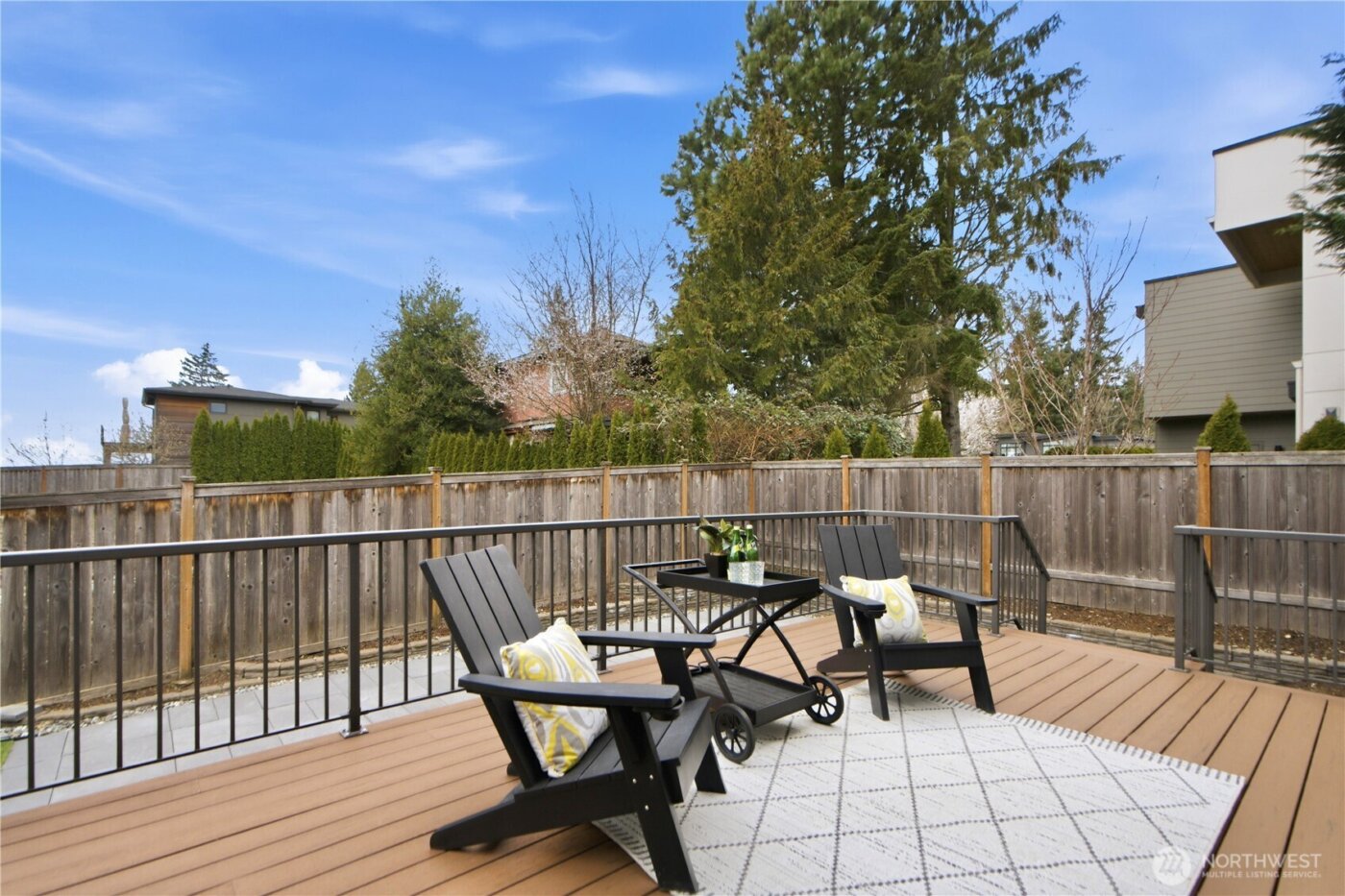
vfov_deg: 73.7
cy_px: 448
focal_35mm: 16
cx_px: 672
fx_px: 598
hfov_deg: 96.7
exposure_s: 1/50
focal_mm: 16
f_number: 9
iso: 400
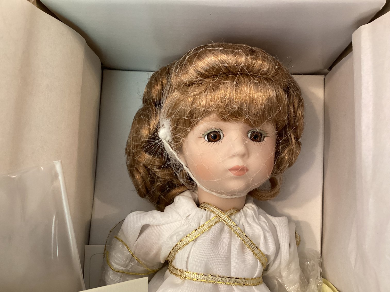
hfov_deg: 58.3
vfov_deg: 45.4
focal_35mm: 31
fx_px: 349
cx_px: 195
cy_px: 146
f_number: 2.4
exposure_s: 1/40
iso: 320
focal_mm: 3.3
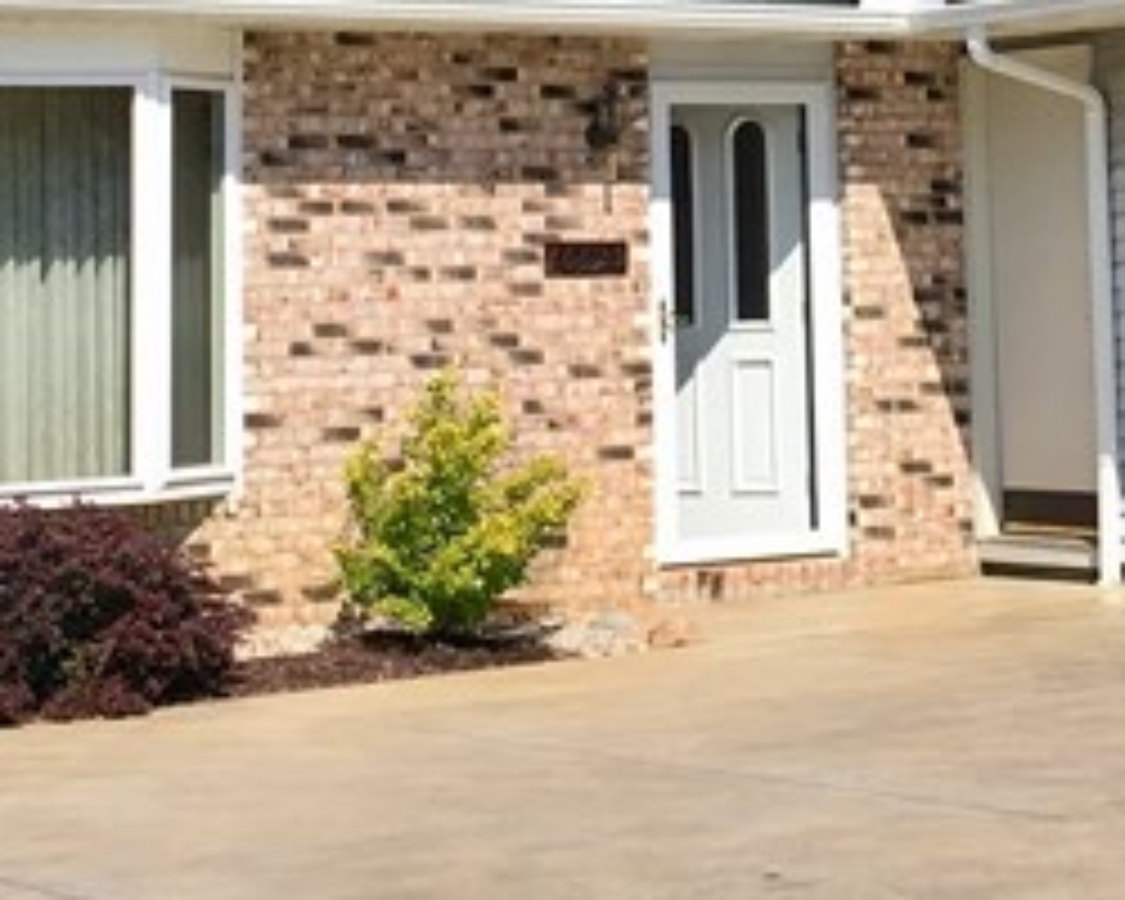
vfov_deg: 13.0
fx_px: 3862
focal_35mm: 116
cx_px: 832
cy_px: -166
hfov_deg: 16.5
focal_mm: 4.15
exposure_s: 1/1637
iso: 25
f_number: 2.2
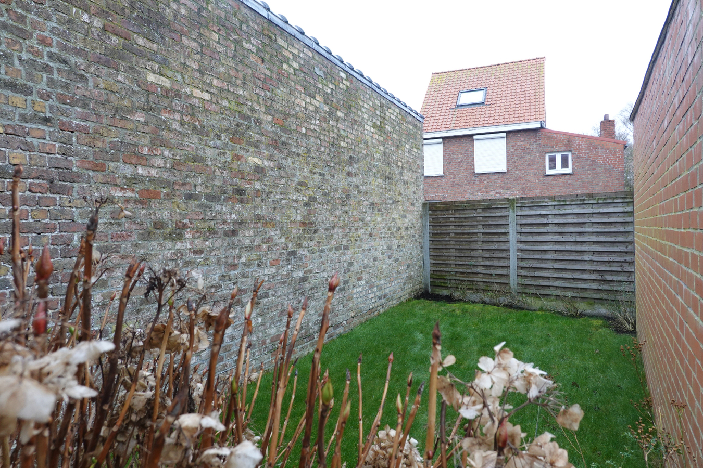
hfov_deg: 73.7
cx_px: 352
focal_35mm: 24
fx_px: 469
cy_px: 234
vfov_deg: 53.1
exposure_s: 1/30
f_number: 5
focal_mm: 9
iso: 250
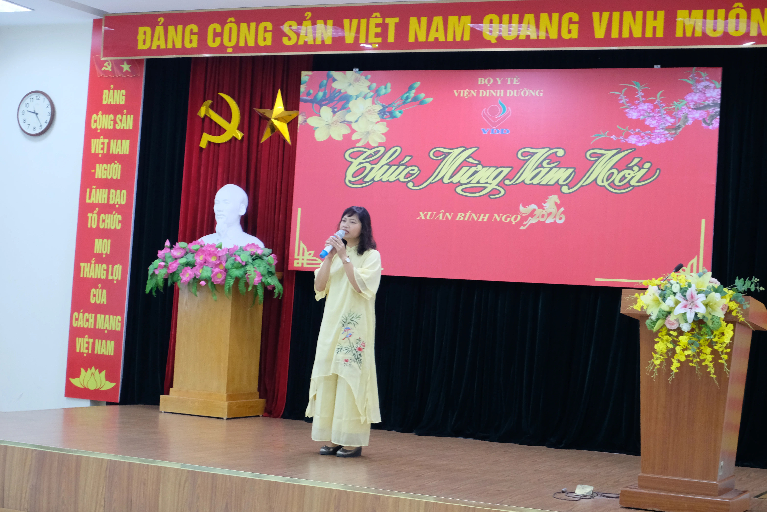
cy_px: 256
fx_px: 1449
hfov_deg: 29.7
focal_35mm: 68
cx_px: 384
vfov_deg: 20.0
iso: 2500
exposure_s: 1/30
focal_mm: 45
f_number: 5.6
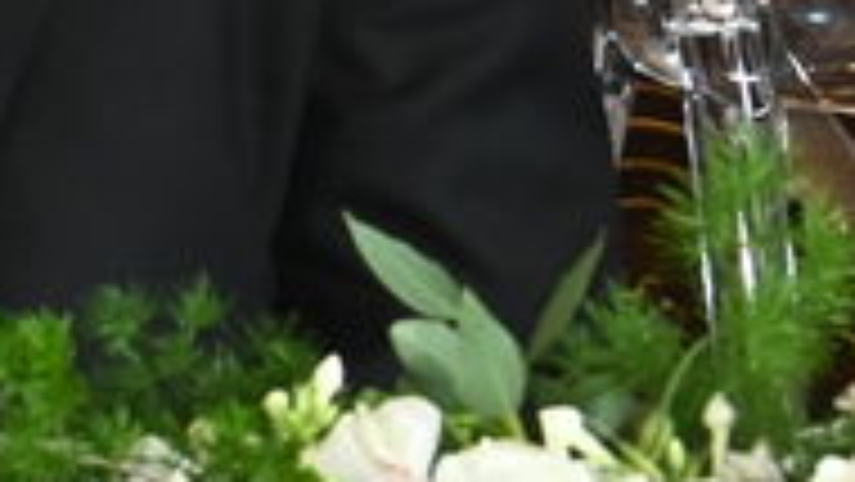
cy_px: -1403
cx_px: -1858
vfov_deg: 3.3
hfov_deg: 5.6
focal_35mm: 355
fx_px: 8051
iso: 2500
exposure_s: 1/160
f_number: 9
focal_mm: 46
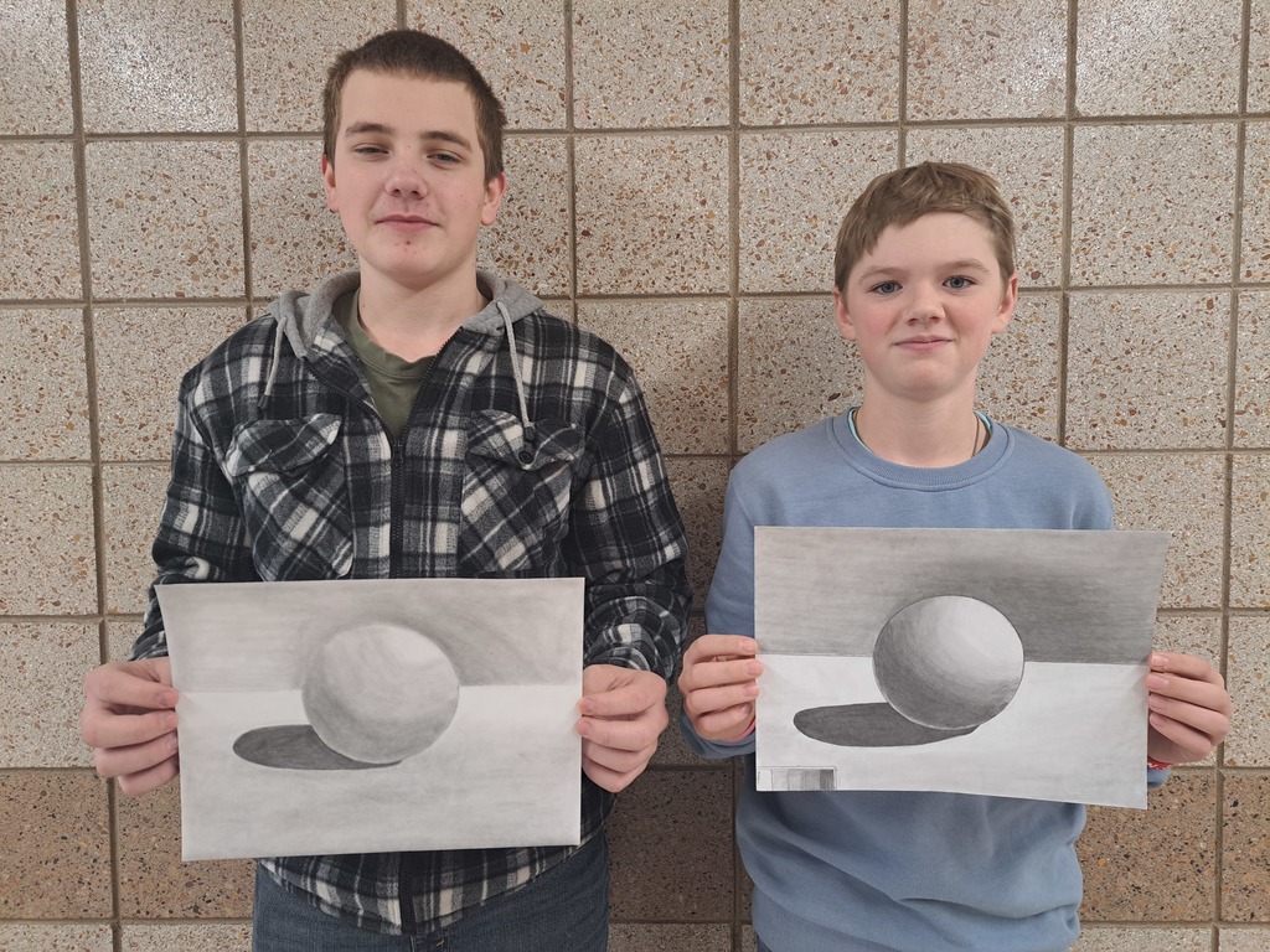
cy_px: 476
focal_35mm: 24
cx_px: 635
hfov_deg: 71.6
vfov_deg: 56.8
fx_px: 881
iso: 200
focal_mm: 5.23
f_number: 1.8
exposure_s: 1/60
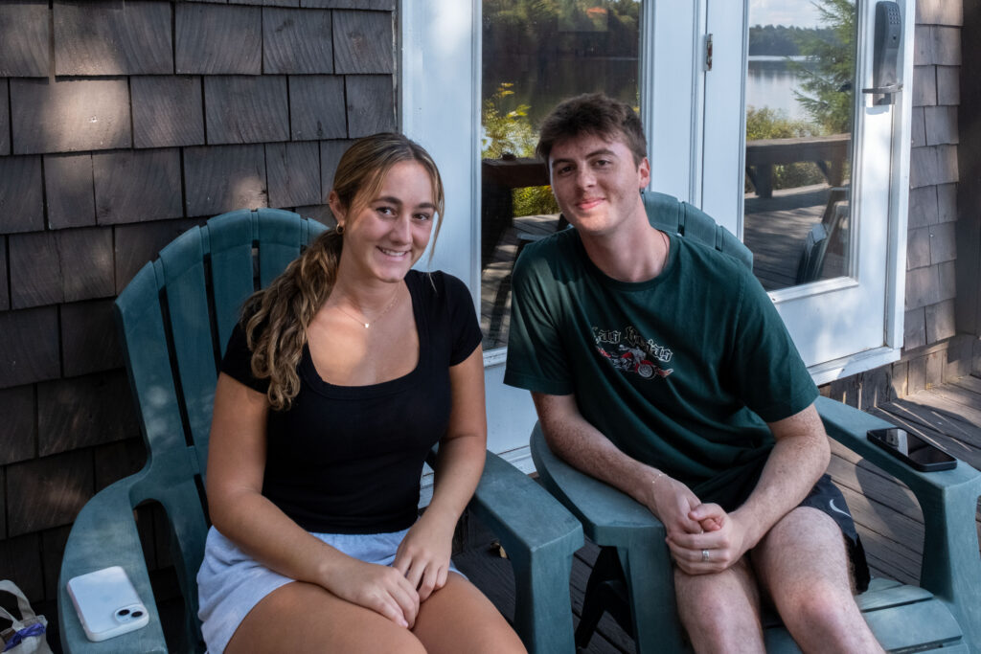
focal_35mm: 33
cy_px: 327
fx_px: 899
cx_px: 490
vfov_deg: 40.0
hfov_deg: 57.2
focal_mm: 21.7
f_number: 7.1
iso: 2500
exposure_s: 1/320
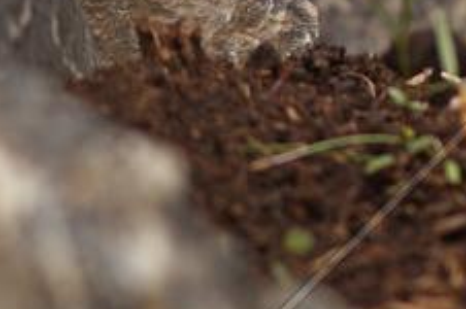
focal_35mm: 405
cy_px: -222
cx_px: 817
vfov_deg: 3.4
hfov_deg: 5.0
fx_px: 5235
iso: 100
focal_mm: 70
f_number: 5.6
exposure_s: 1/60
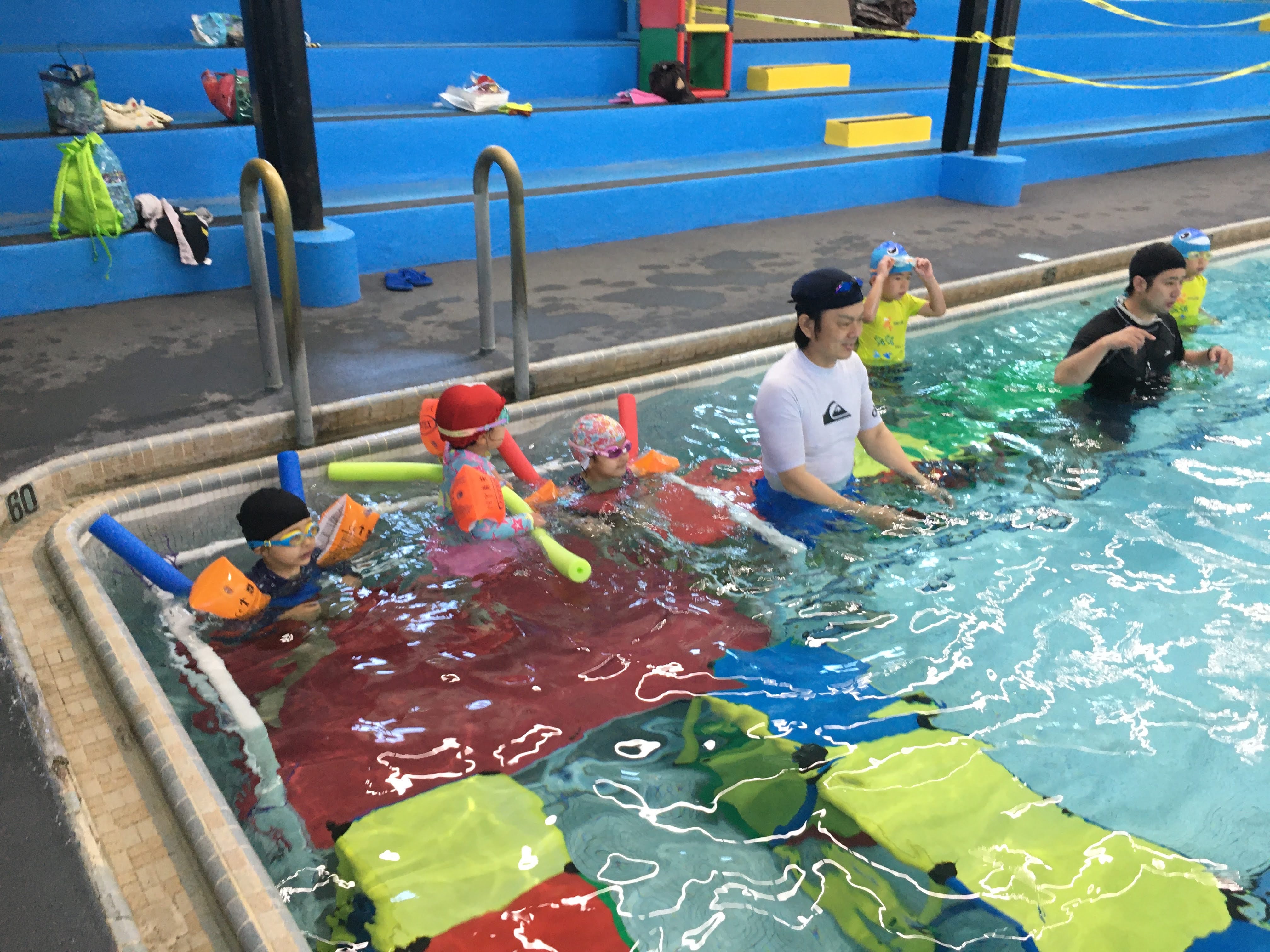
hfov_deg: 61.7
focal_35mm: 29
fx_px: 1064
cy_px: 476
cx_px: 635
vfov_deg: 48.2
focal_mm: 4.15
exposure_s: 1/30
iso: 40
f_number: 2.2
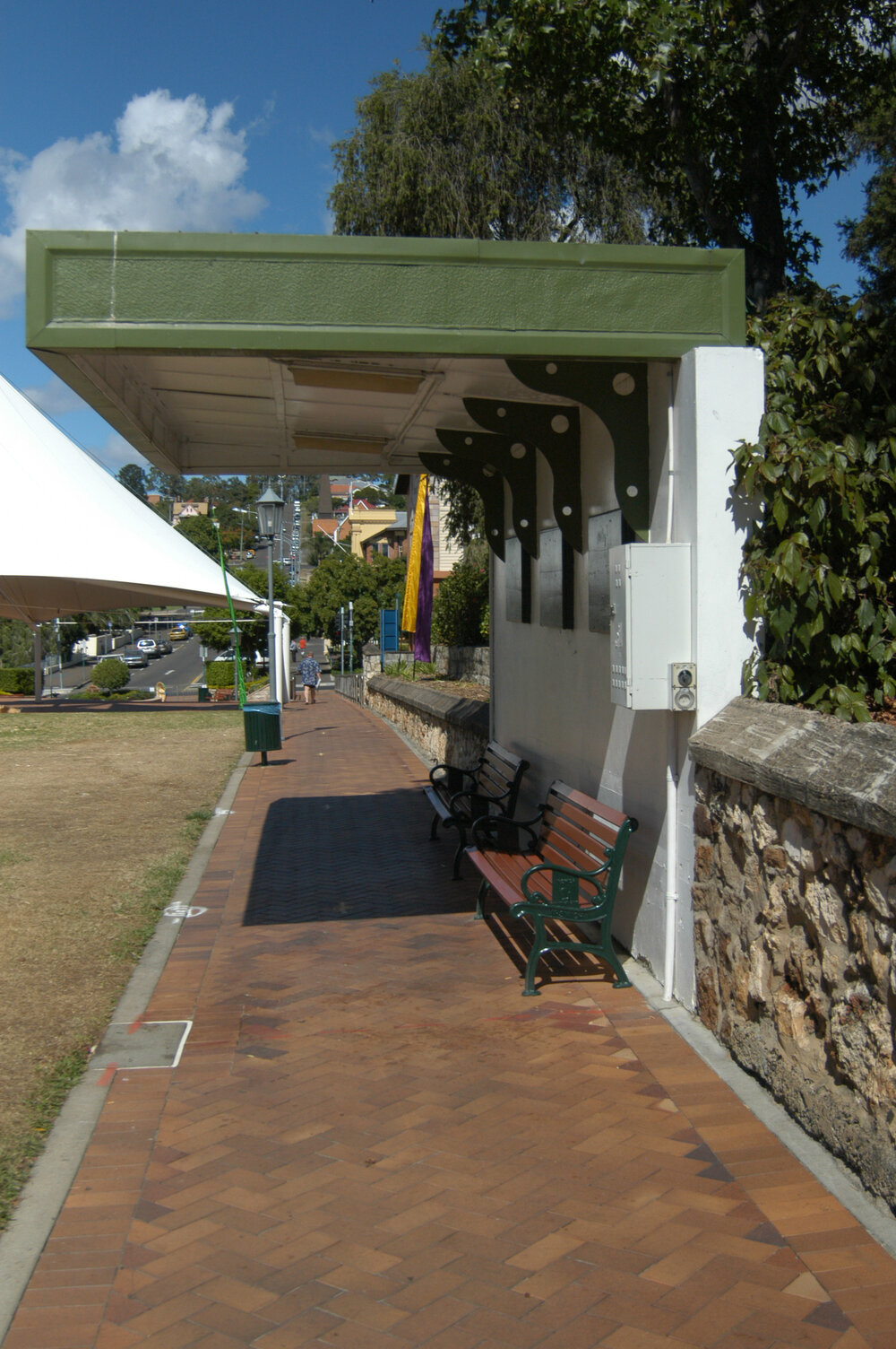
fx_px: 1346
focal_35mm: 36
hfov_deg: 36.8
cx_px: 448
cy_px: 674
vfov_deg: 53.2
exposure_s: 1/4000
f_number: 3.5
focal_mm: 24
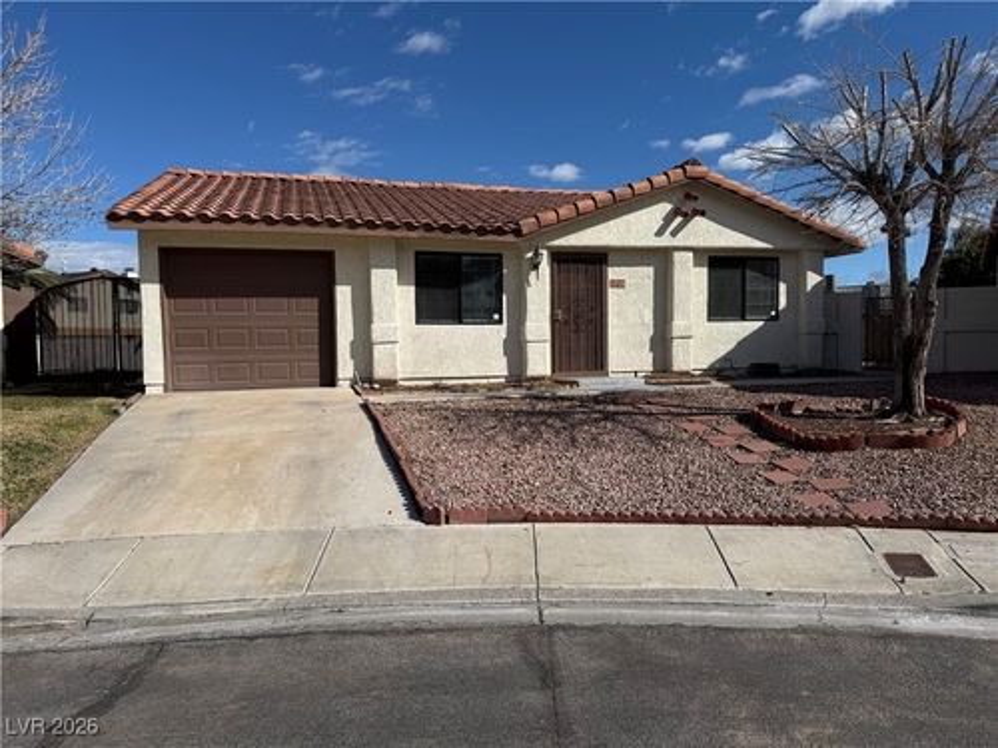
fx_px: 692
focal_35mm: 24
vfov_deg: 56.8
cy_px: 374
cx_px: 499
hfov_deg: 71.6
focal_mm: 6.76
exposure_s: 1/9091
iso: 80
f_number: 1.78
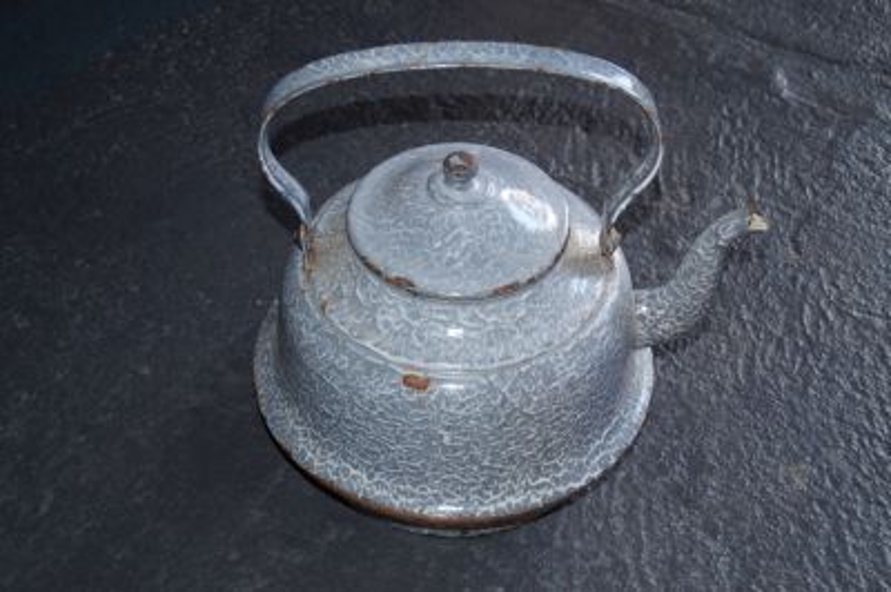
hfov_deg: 37.9
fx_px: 1298
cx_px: 446
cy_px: 296
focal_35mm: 52
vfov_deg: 25.7
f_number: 5
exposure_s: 1/60
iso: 800
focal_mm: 35
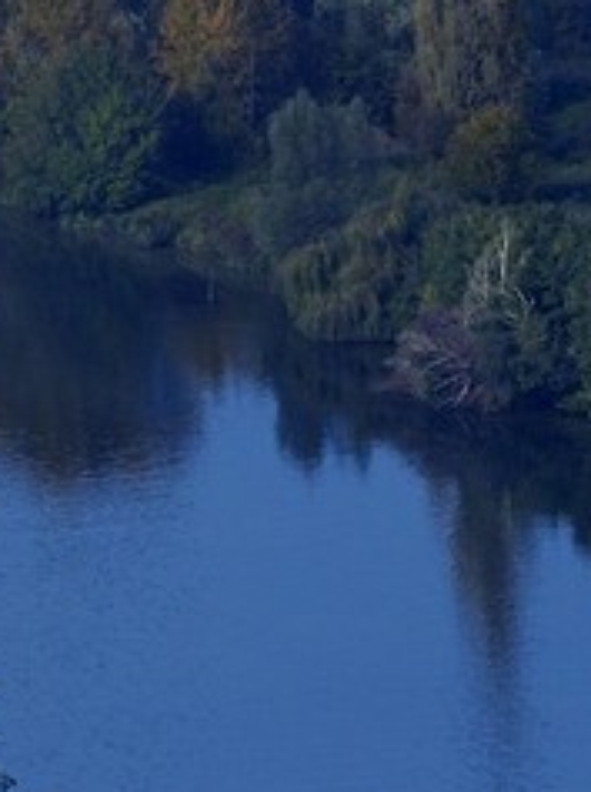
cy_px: -598
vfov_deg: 2.0
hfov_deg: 1.5
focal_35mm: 975
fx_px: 22255
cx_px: -1596
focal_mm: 150
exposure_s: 1/1000
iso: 400
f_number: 7.1
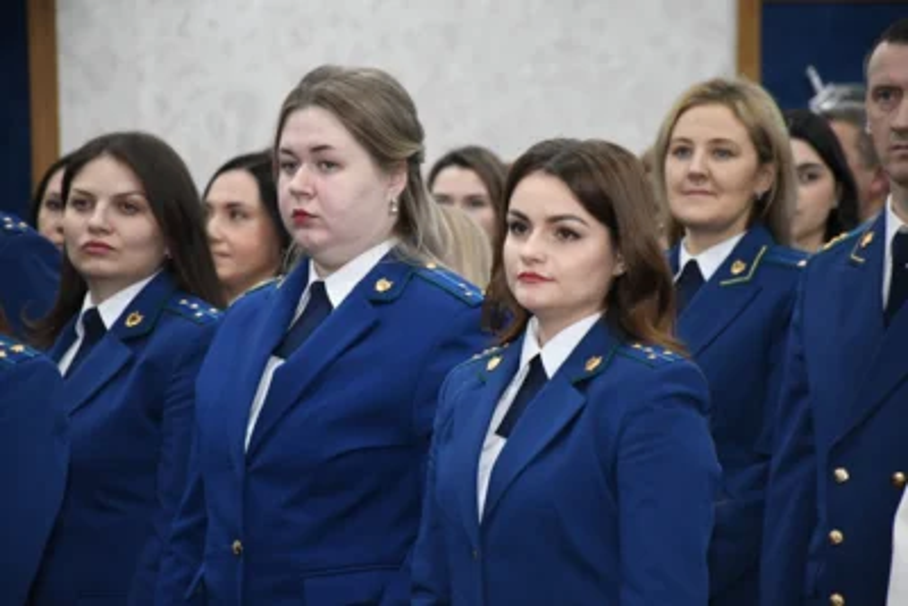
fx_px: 5298
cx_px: 454
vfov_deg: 6.5
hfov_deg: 9.8
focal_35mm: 210
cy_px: 303
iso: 2500
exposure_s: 1/125
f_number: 5.6
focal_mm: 140
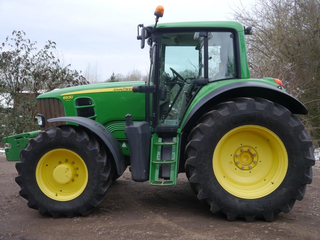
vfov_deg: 37.7
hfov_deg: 49.0
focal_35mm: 38
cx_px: 160
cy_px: 120
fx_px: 351
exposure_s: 1/80
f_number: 4.2
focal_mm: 19
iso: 160
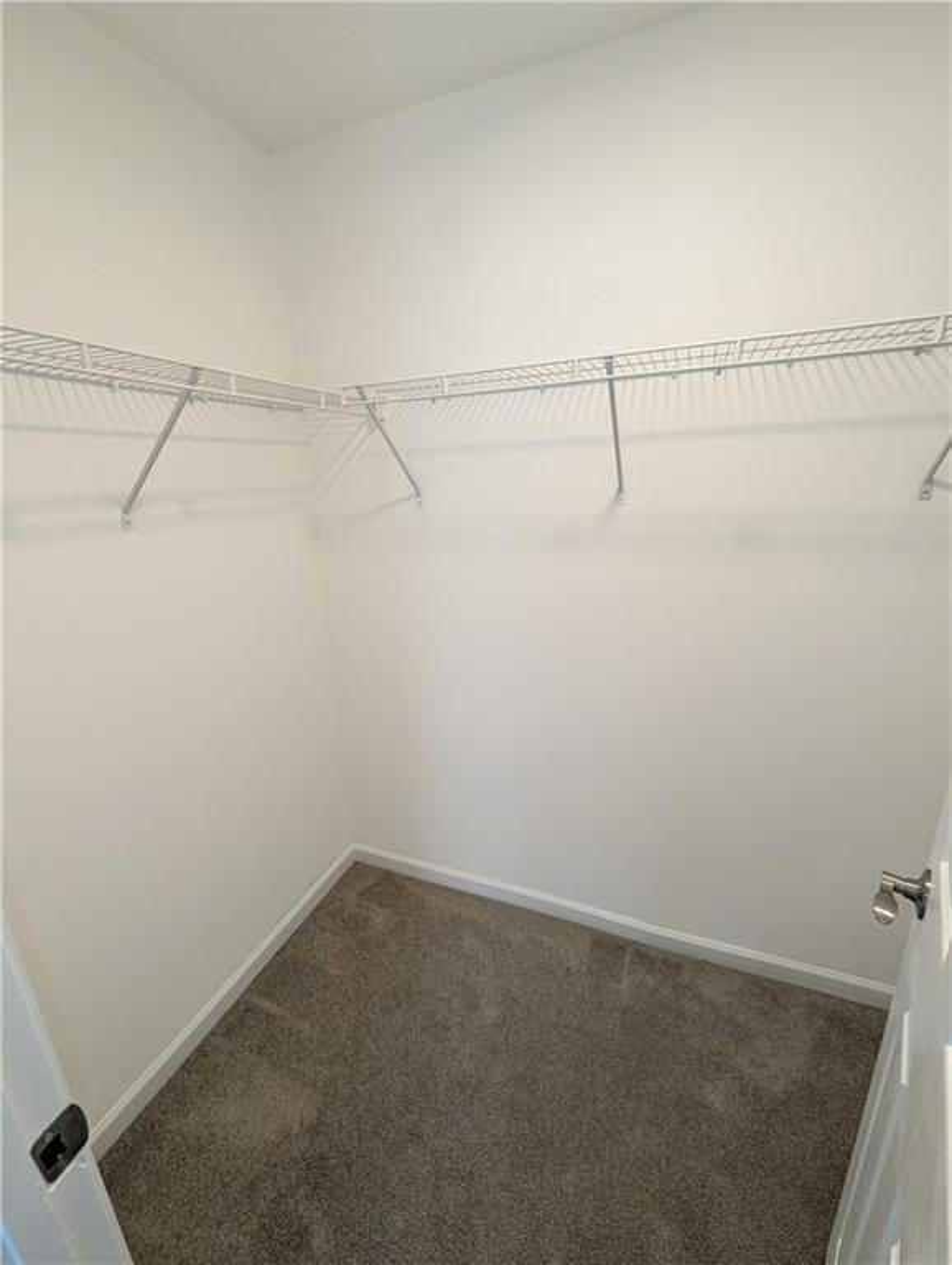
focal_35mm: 13
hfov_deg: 90.0
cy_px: 632
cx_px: 476
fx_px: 476
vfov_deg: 106.1
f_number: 2.2
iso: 68
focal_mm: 1.95
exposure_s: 1/26
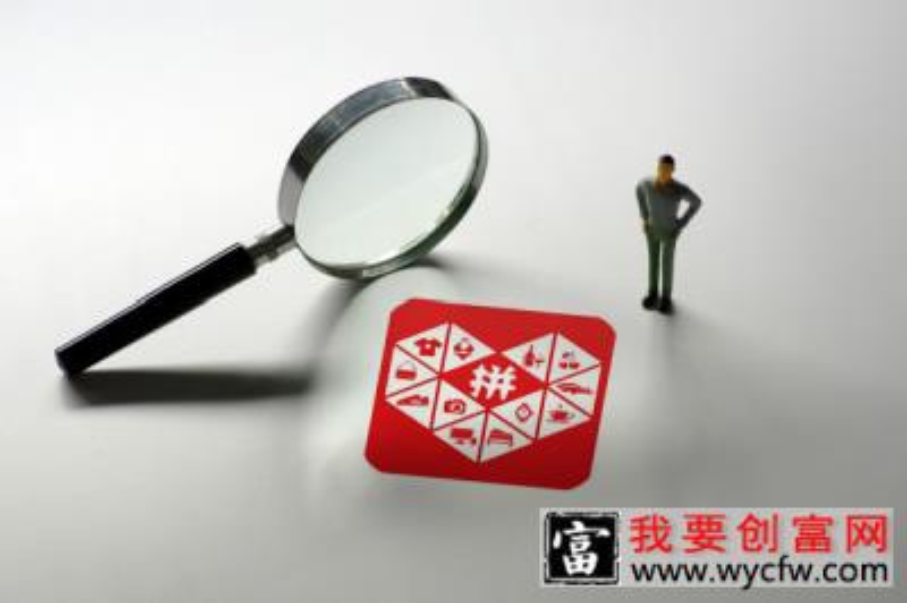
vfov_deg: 9.1
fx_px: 3776
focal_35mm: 150
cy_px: 302
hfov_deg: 13.7
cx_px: 454
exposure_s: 1/125
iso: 800
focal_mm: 100
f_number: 4.5
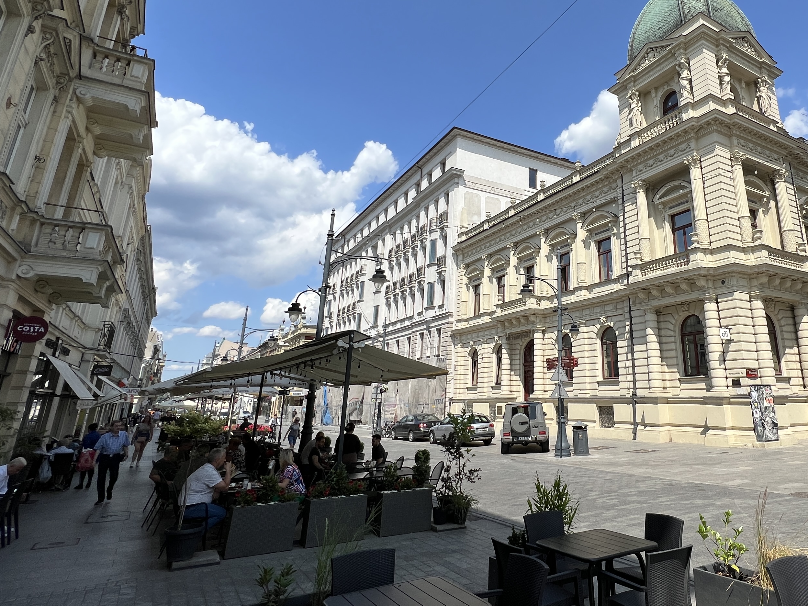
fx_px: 490
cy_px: 225
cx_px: 537
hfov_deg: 76.5
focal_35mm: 21
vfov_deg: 62.5
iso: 32
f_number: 1.8
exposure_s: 1/2660
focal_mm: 1.57
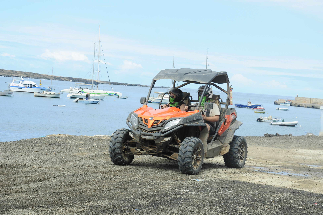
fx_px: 739
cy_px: 108
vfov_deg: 16.5
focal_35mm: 82
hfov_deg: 24.6
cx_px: 162
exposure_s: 1/320
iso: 200
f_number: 10
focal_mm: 55
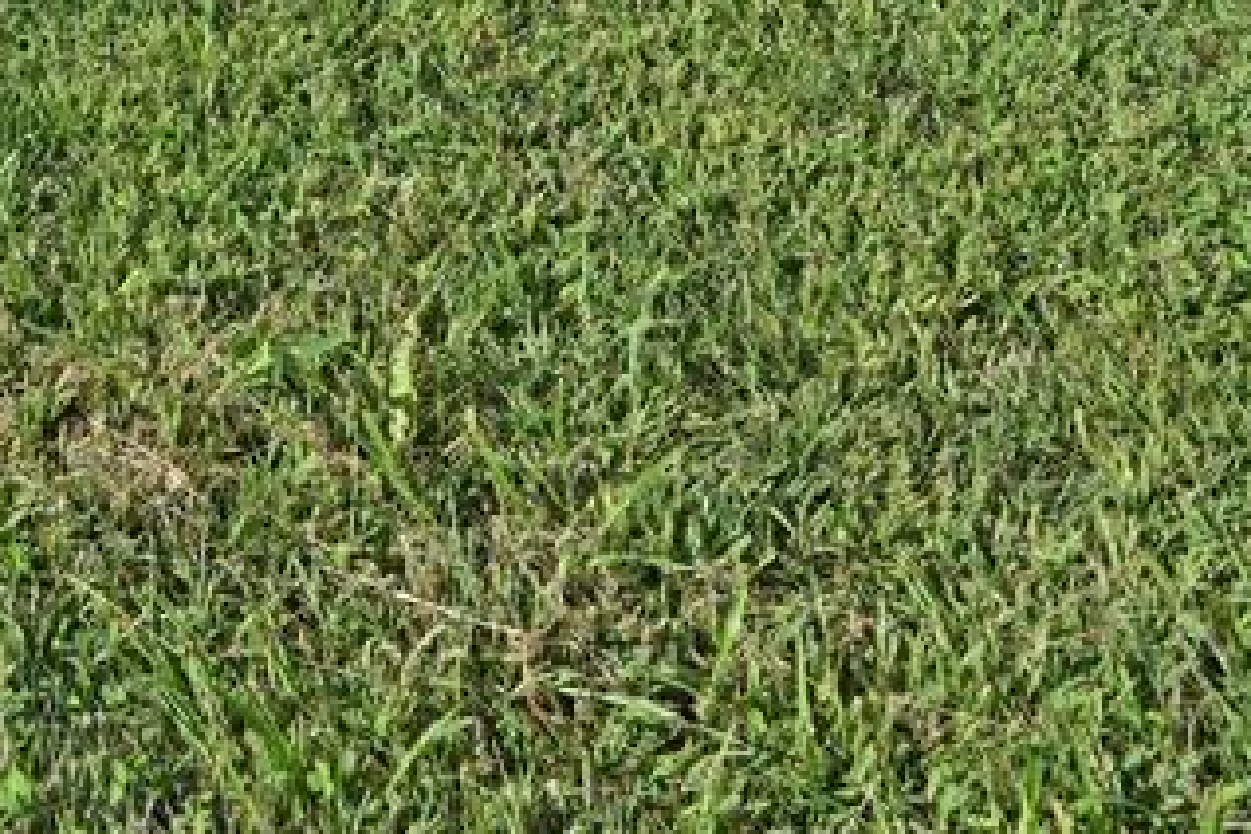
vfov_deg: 14.4
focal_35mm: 66
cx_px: -645
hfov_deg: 23.9
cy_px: -1117
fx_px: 2293
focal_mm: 14
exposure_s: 1/400
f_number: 7.1
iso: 100
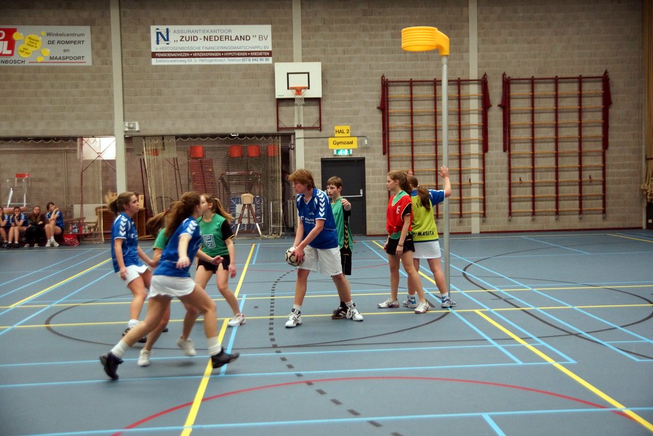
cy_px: 218
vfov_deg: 31.9
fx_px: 762
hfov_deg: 46.4
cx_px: 326
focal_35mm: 42
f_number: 2.8
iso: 1600
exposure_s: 1/250
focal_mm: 28
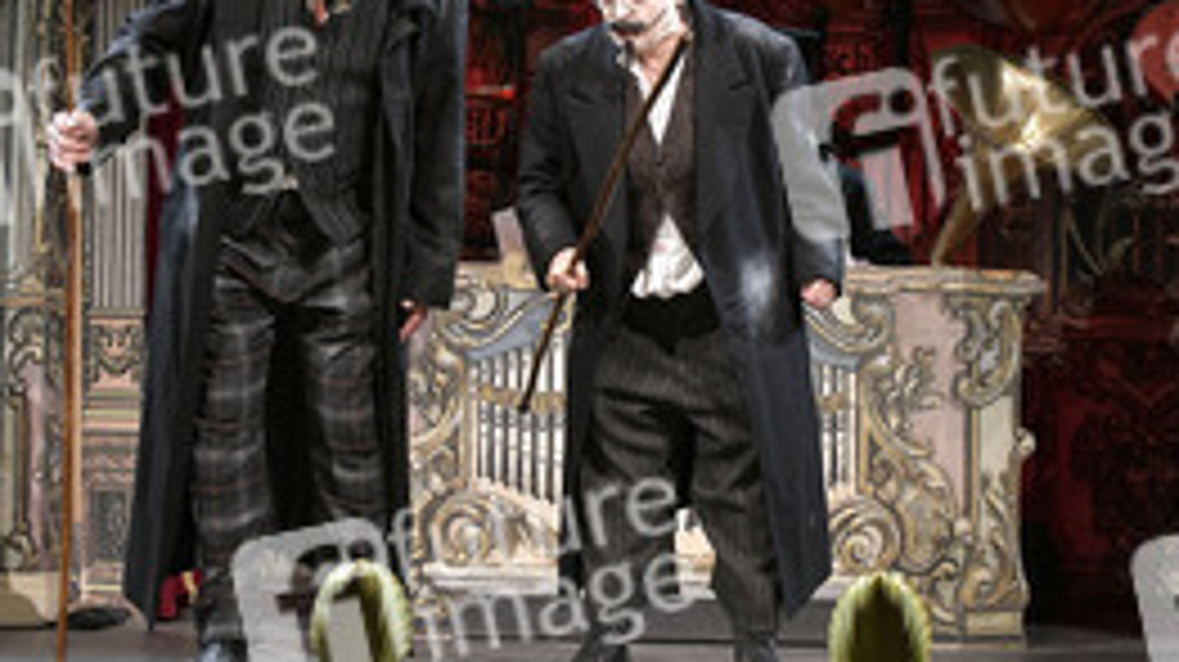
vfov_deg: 10.6
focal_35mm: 112
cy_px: -90
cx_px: 594
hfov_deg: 19.1
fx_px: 3499
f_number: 5.6
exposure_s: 1/200
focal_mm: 70
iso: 2500
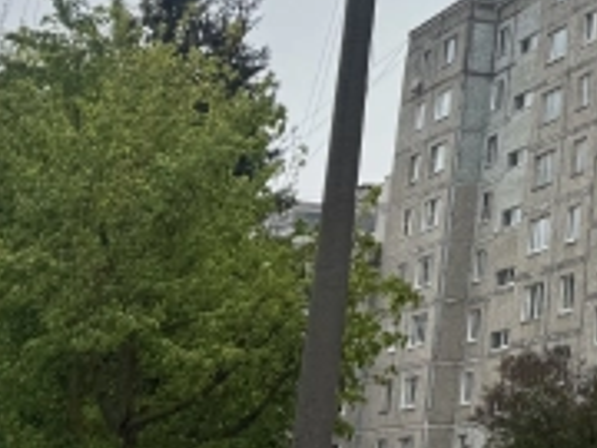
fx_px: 1431
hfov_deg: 19.0
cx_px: 1018
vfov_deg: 16.9
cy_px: -100
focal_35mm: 83
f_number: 1.78
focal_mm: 6.76
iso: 80
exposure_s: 1/4950
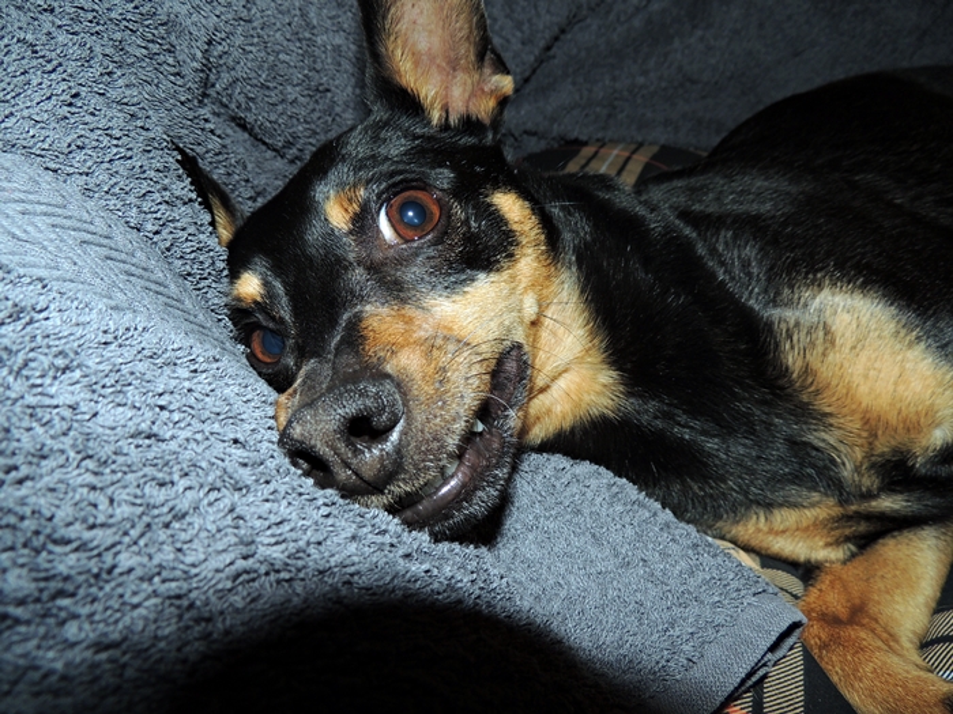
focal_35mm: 24
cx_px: 476
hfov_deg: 71.6
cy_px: 357
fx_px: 661
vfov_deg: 56.8
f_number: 3
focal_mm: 4.3
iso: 110
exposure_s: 1/30
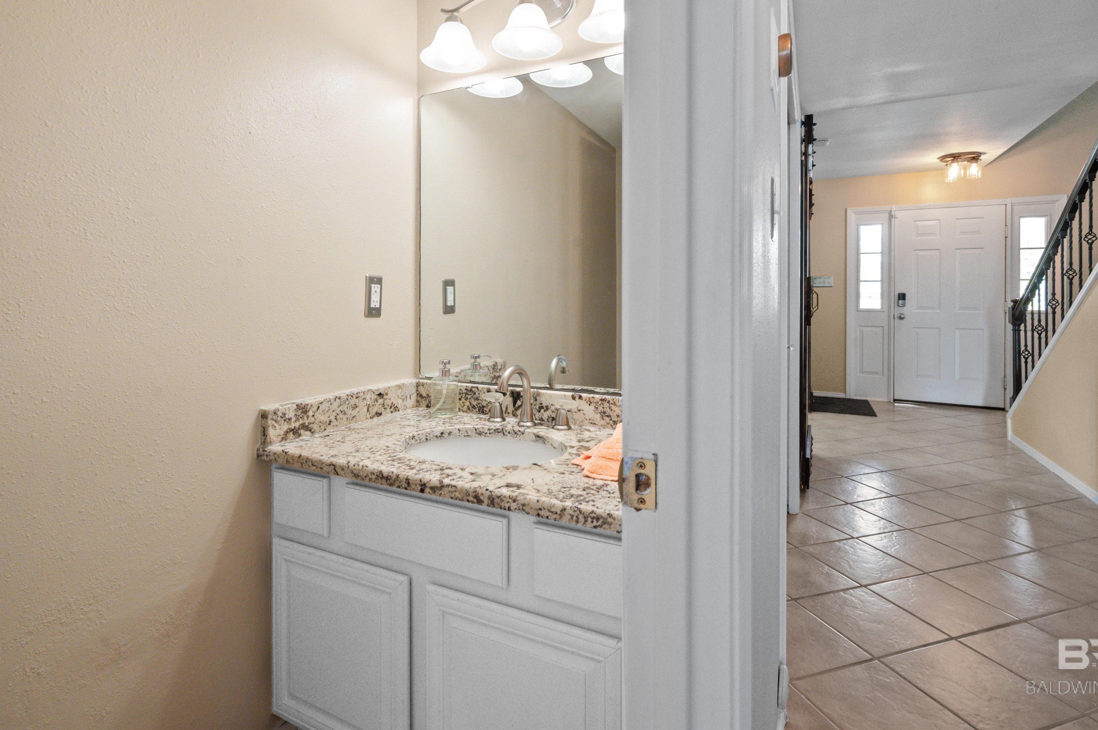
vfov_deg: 69.5
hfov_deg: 93.3
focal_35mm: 17
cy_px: 287
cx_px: 530
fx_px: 518
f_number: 10
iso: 1250
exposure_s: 1/15
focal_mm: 14
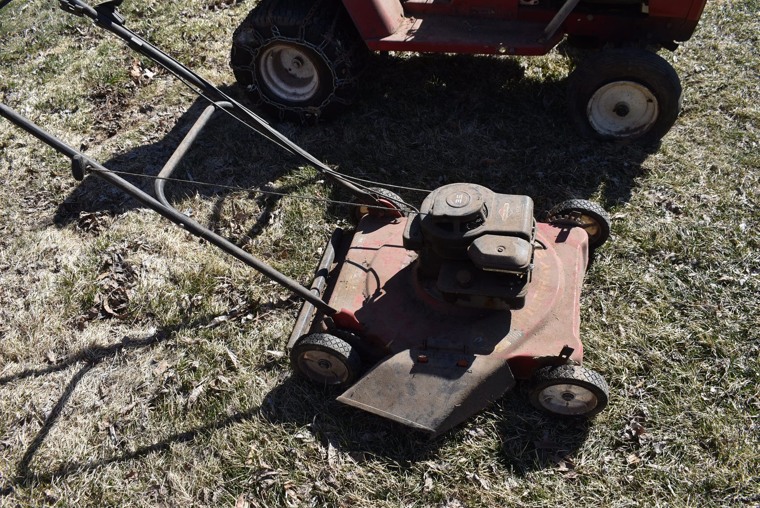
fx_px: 665
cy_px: 254
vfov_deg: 41.8
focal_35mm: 32
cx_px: 380
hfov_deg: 59.5
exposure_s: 1/250
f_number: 8
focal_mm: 21
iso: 100
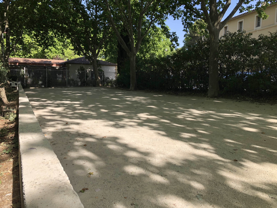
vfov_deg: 49.7
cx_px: 138
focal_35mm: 28
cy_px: 104
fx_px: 224
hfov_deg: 63.4
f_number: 1.8
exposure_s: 1/685
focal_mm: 3.99
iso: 20
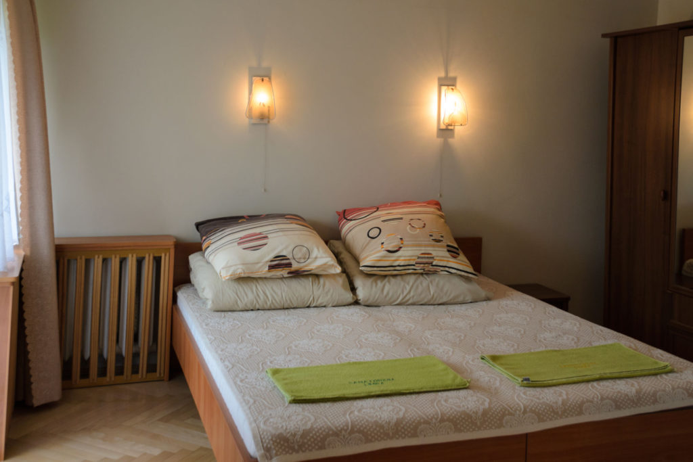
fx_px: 635
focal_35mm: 33
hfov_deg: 57.2
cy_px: 231
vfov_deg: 40.0
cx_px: 346
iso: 400
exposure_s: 1/50
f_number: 5.6
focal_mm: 22
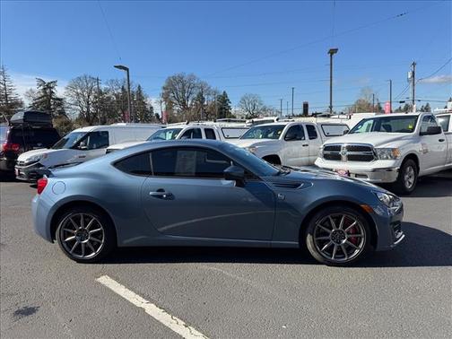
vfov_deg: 56.8
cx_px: 226
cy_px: 170
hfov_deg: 71.6
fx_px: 313
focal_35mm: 24
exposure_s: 1/3584
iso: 80
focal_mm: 6.76
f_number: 1.78
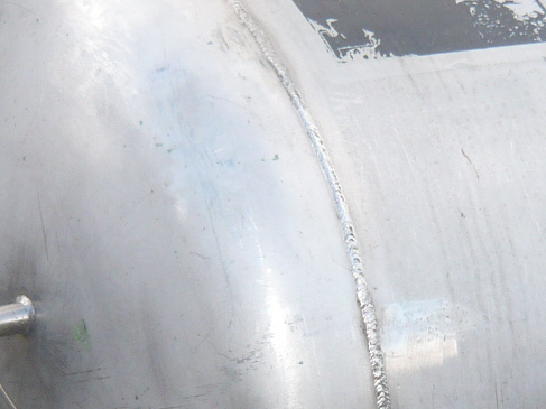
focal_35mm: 92
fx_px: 1451
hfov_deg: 21.1
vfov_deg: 16.0
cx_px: 413
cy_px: 313
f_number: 2.8
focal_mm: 4.6
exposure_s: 1/250
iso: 100
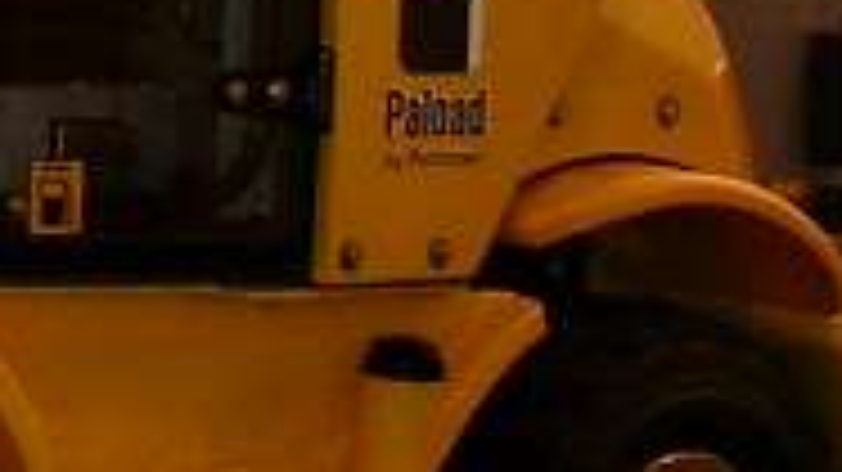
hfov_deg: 7.6
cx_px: -1517
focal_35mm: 254
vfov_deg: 4.7
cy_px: -211
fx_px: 5668
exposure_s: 1/60
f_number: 2
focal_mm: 7.13
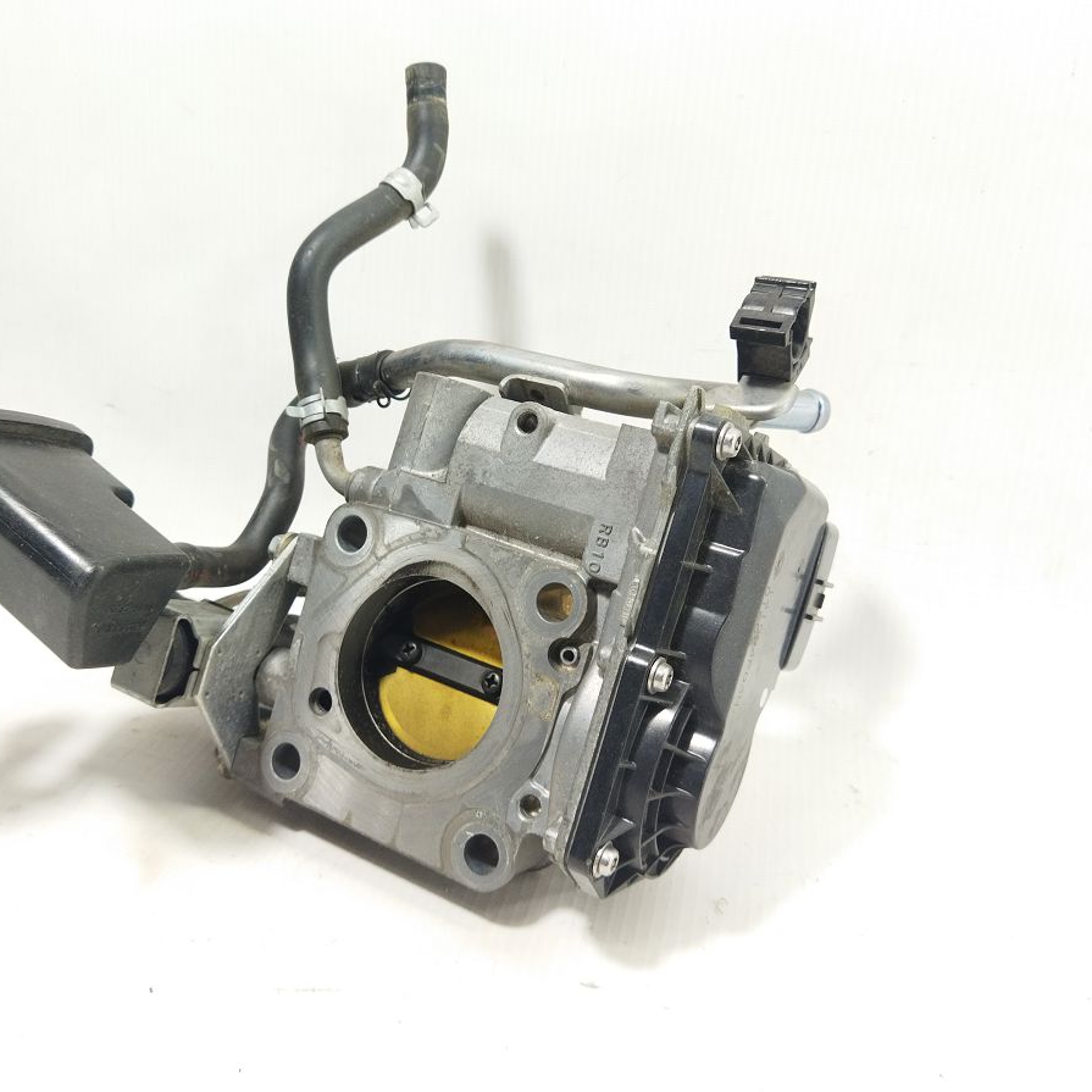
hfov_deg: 51.0
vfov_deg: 51.1
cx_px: 500
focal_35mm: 32
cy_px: 548
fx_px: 1142
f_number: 1.79
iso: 119
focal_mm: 4.71
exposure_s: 1/50
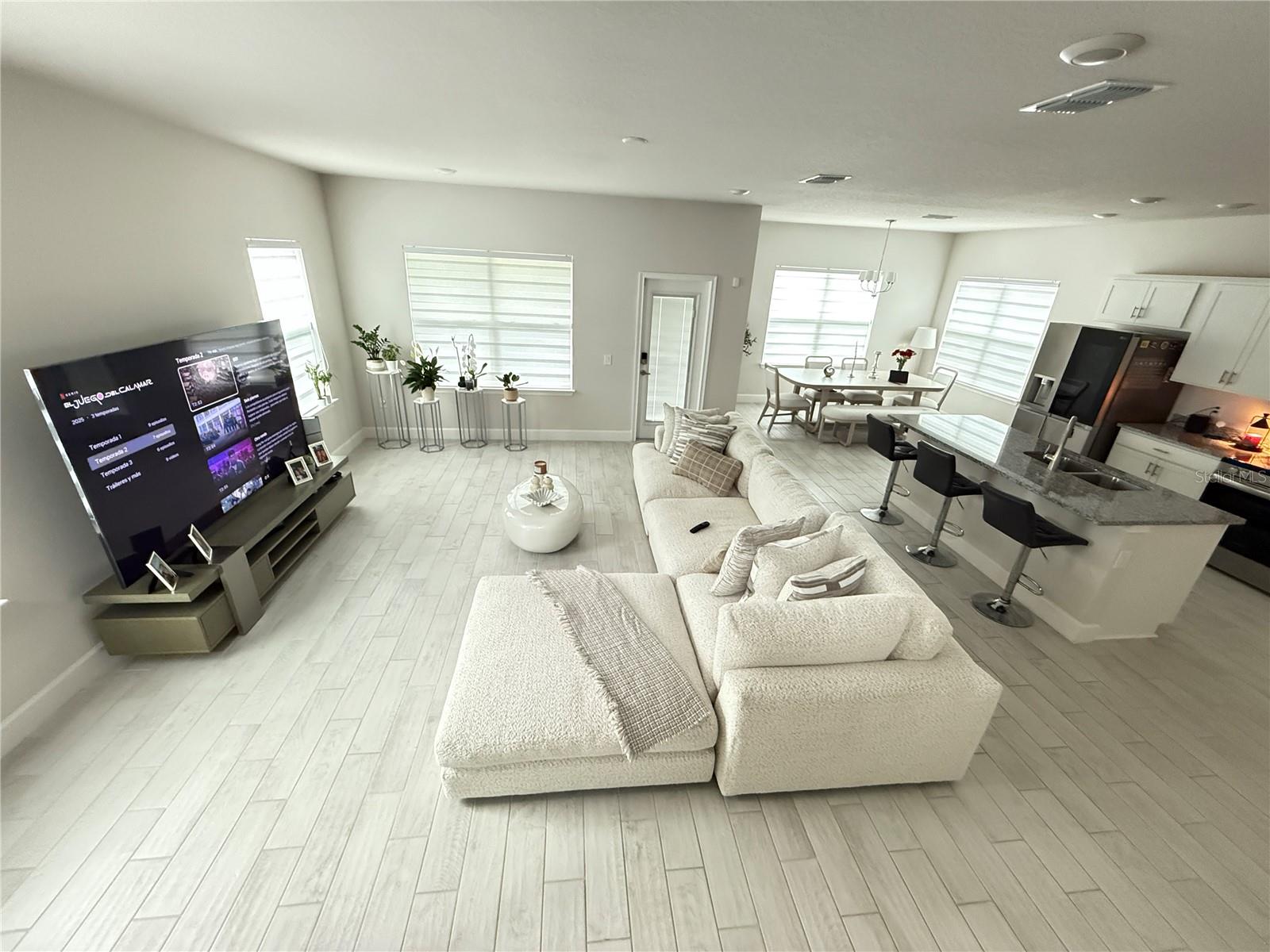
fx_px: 514
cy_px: 476
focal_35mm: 14
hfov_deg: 102.1
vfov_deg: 85.7
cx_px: 635
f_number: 2.2
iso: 800
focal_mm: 2.22
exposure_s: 1/60
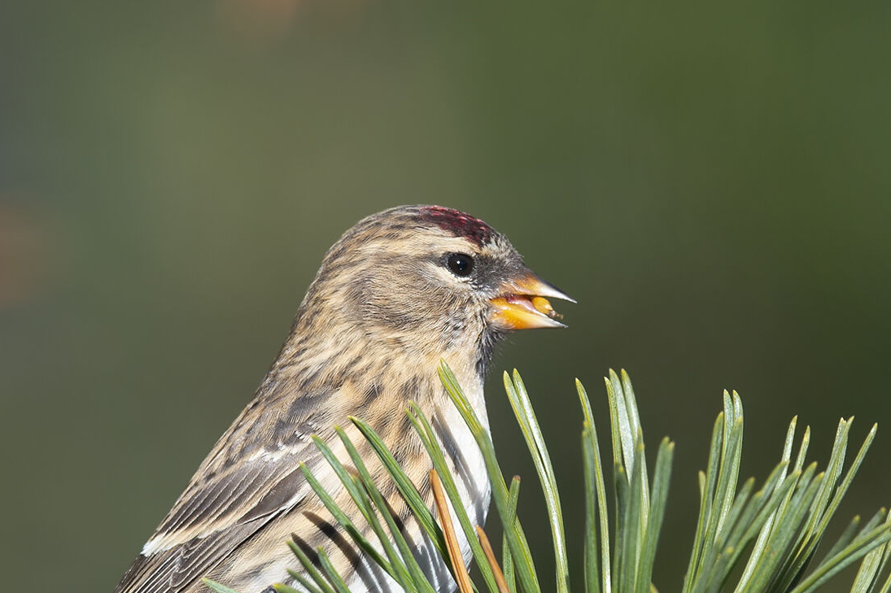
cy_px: 609
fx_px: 46086
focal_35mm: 1863
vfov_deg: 0.7
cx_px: 504
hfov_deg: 1.1
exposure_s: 1/1000
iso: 640
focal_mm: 850
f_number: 8
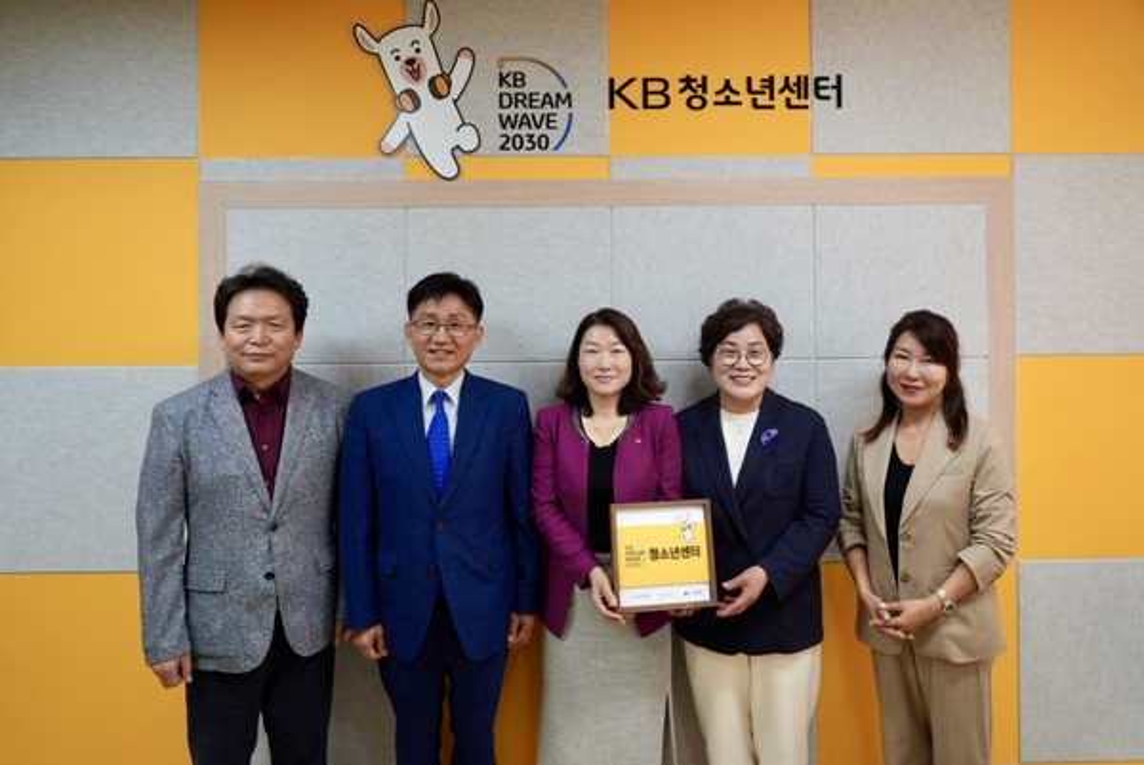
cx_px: 572
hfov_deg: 73.7
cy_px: 382
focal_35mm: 24
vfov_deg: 53.2
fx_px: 763
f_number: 4
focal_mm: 24
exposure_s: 1/250
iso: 1250
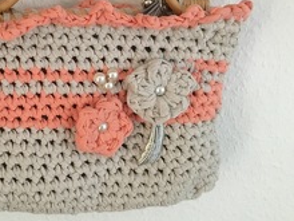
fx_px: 391
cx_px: 70
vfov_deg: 31.3
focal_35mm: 46
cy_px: 76
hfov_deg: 40.0
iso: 320
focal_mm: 4.15
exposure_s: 1/17
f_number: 2.2
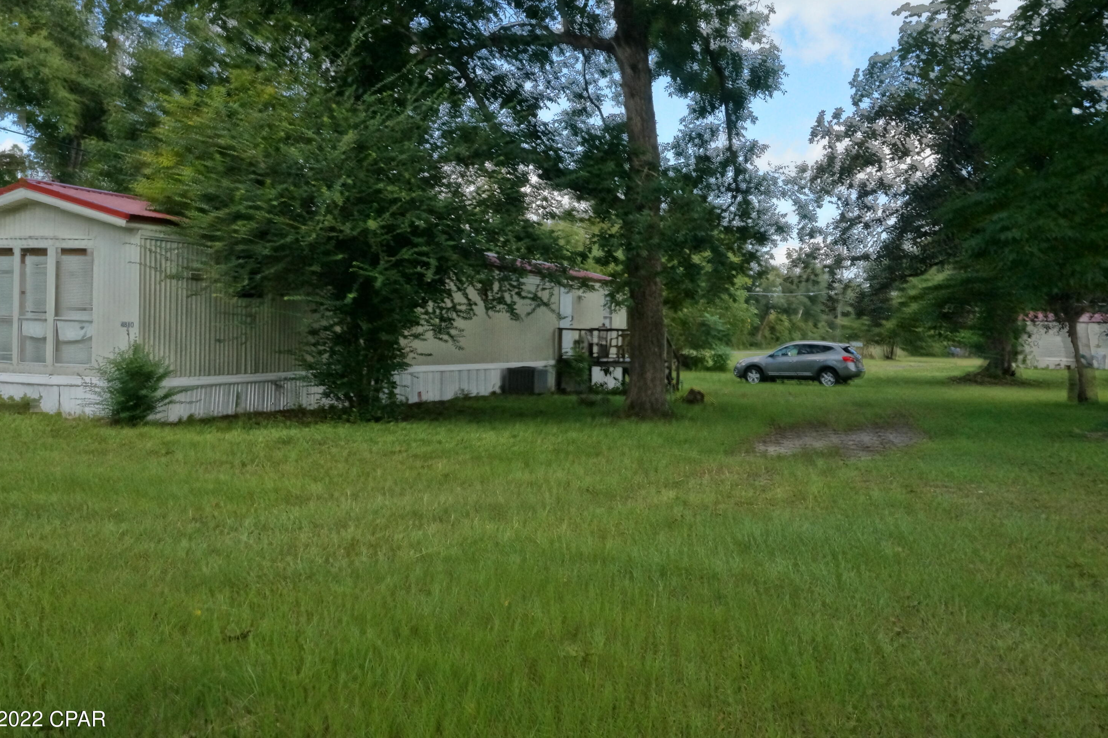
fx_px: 1046
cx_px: 550
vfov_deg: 38.9
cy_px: 374
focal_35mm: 34
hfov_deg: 55.8
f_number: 10
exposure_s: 1/1250
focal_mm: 22
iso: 3200
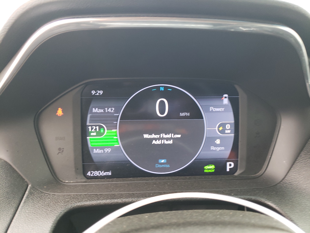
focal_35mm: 26
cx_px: 155
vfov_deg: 53.1
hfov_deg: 67.3
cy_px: 116
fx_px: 233
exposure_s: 1/60.2
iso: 116
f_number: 1.5
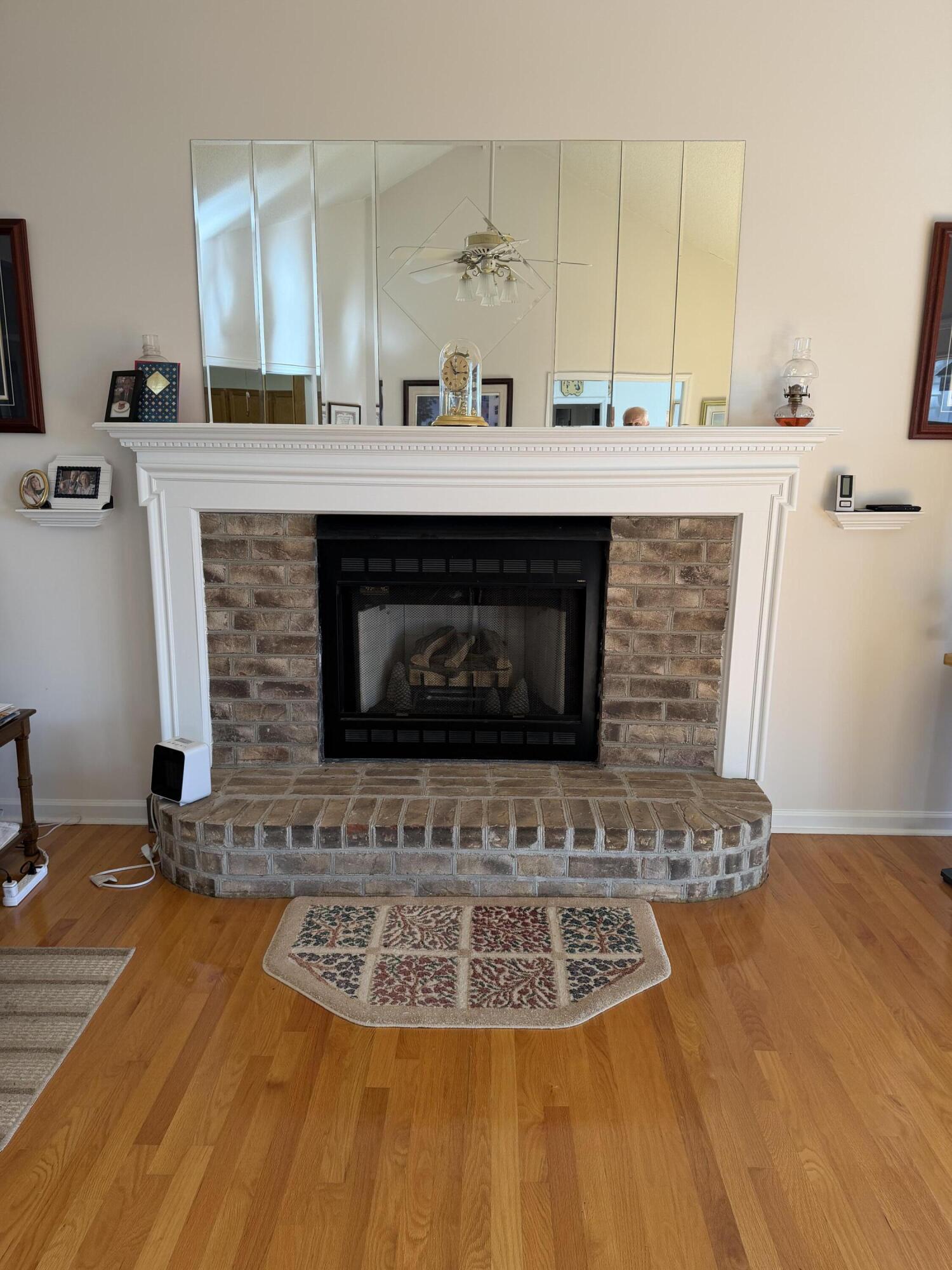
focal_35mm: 24
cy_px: 635
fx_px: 880
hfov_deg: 56.8
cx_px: 476
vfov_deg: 71.6
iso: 125
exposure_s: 1/121
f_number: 1.78
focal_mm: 6.76
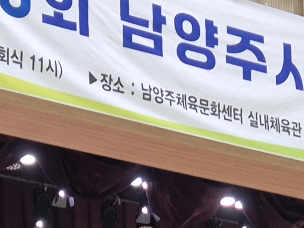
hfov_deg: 11.8
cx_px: 198
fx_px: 1466
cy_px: 400
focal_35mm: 167
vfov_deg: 8.6
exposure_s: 1/120
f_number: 1.8
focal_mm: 5.4
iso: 200
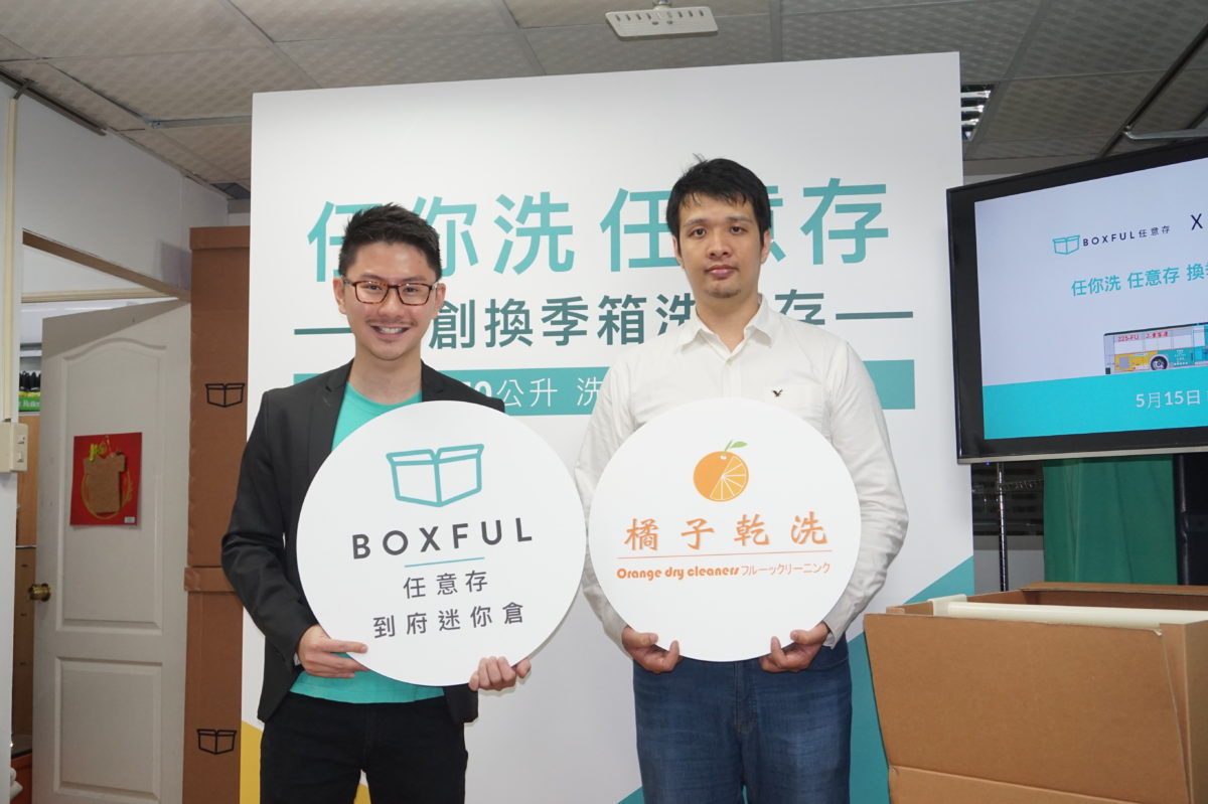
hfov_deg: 49.6
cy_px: 402
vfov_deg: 34.2
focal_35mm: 39
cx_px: 604
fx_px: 1308
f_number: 5.6
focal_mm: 26
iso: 800
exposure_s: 1/100
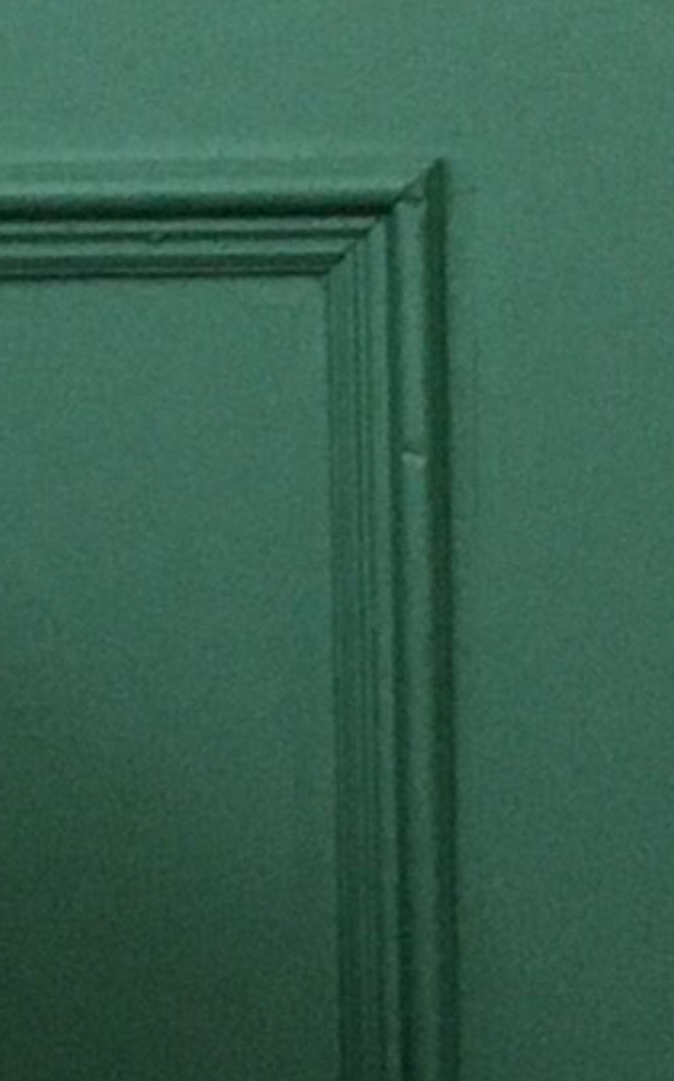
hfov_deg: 5.7
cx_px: -62
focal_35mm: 231
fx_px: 6798
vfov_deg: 9.1
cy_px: 916
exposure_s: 1/25
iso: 200
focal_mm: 4.15
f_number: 2.2
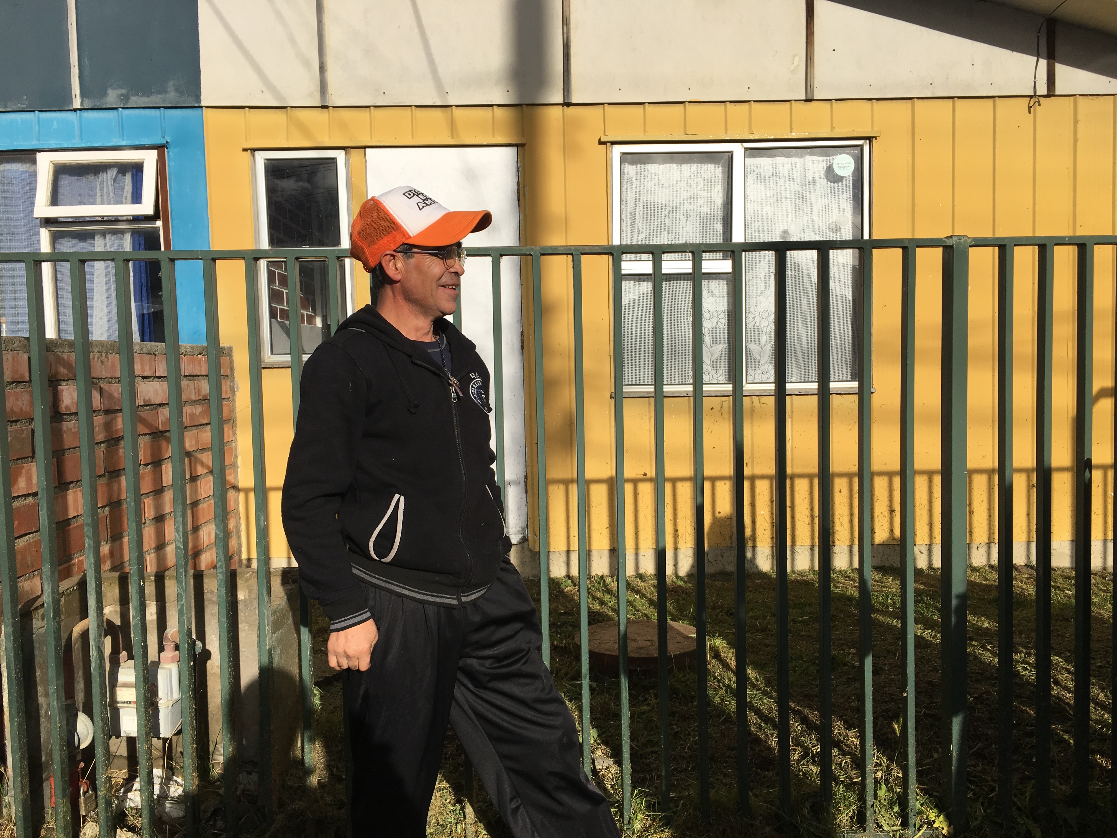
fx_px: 936
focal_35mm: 29
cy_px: 419
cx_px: 558
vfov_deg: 48.2
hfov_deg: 61.7
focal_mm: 4.15
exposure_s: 1/2481
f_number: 2.2
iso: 25
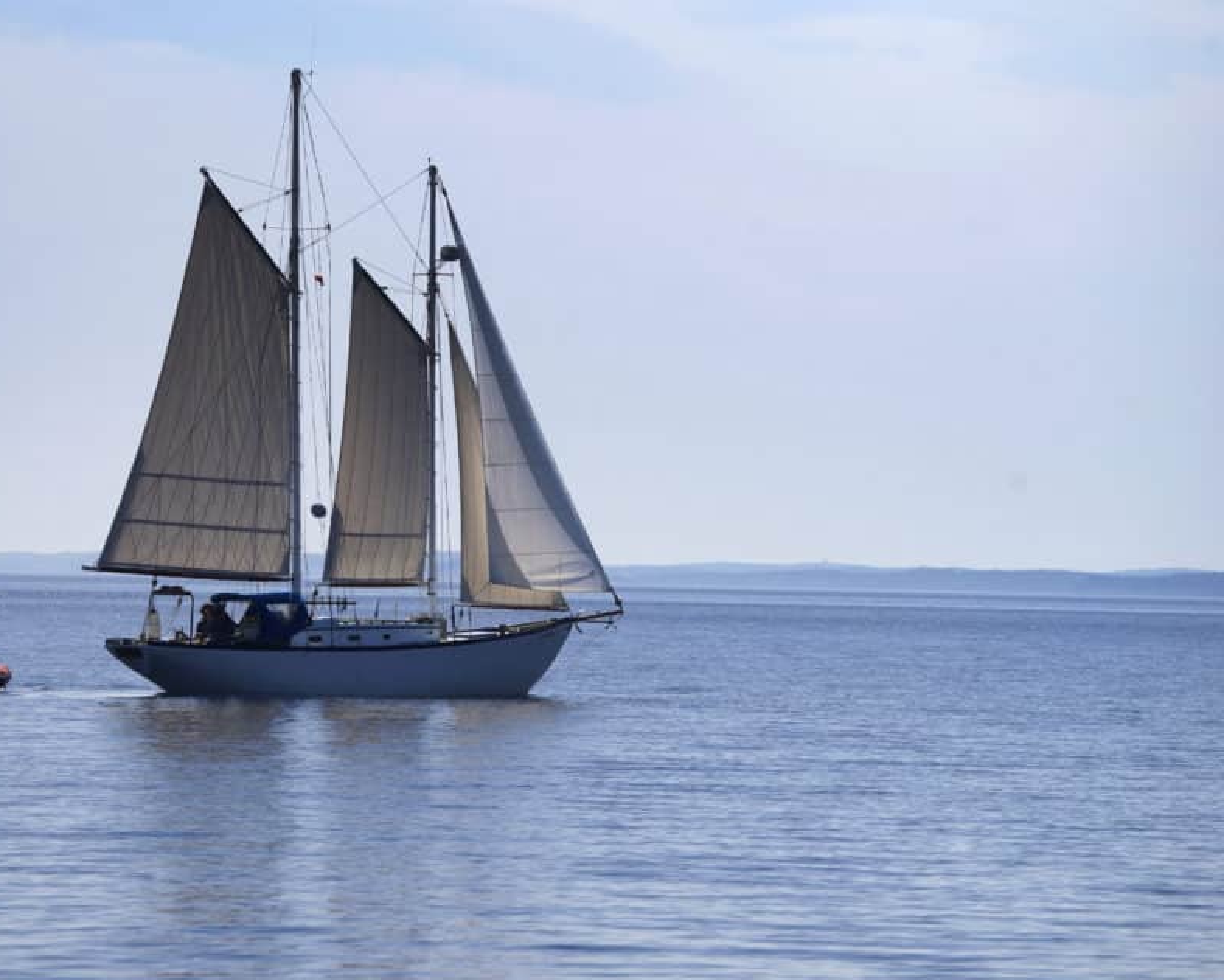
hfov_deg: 7.5
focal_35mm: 256
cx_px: 455
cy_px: 479
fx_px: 9277
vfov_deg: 6.0
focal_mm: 210
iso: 400
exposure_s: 1/2500
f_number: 8
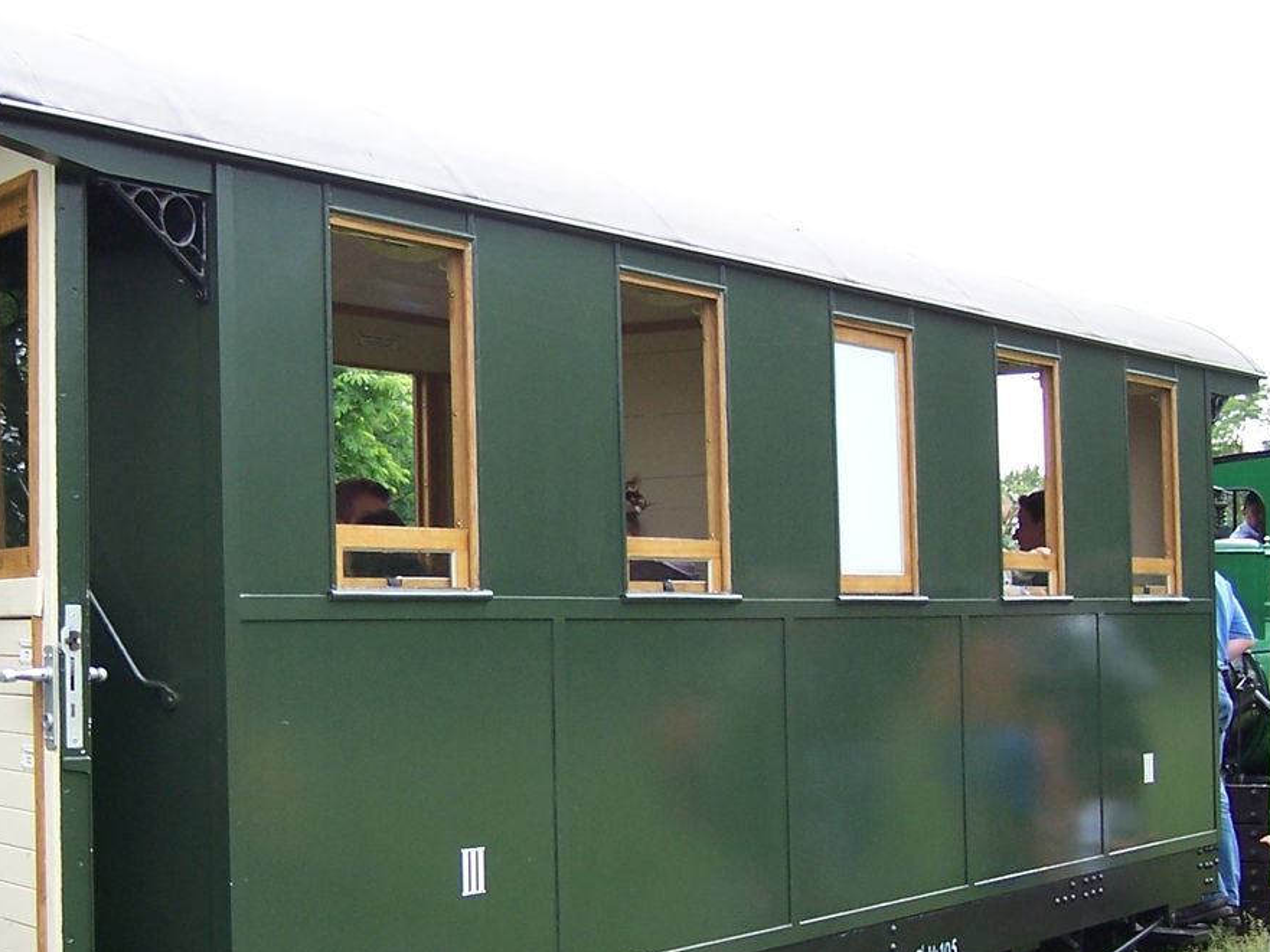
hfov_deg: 28.0
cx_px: 457
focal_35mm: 69
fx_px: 2532
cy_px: 589
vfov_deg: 21.3
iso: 80
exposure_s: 1/250
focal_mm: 6.3
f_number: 2.8
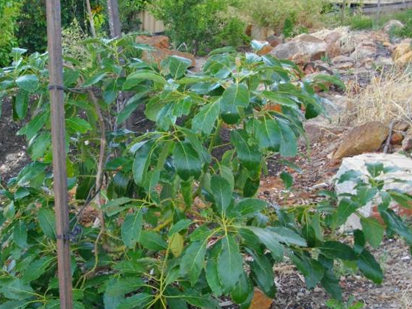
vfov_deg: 25.6
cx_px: 148
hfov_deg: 33.6
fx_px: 679
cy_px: 195
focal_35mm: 57
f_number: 3.2
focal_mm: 7.1
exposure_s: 1/60
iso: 200
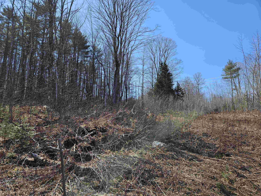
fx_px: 173
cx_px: 130
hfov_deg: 73.9
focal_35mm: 23
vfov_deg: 58.9
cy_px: 98
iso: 25
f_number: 1.8
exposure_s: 1/1073
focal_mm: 5.4
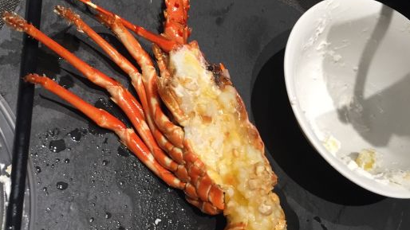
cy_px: 131
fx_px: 467
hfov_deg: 47.4
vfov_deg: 27.7
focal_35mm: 43
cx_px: 203
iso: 50
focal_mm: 4.15
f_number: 2.2
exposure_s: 1/33
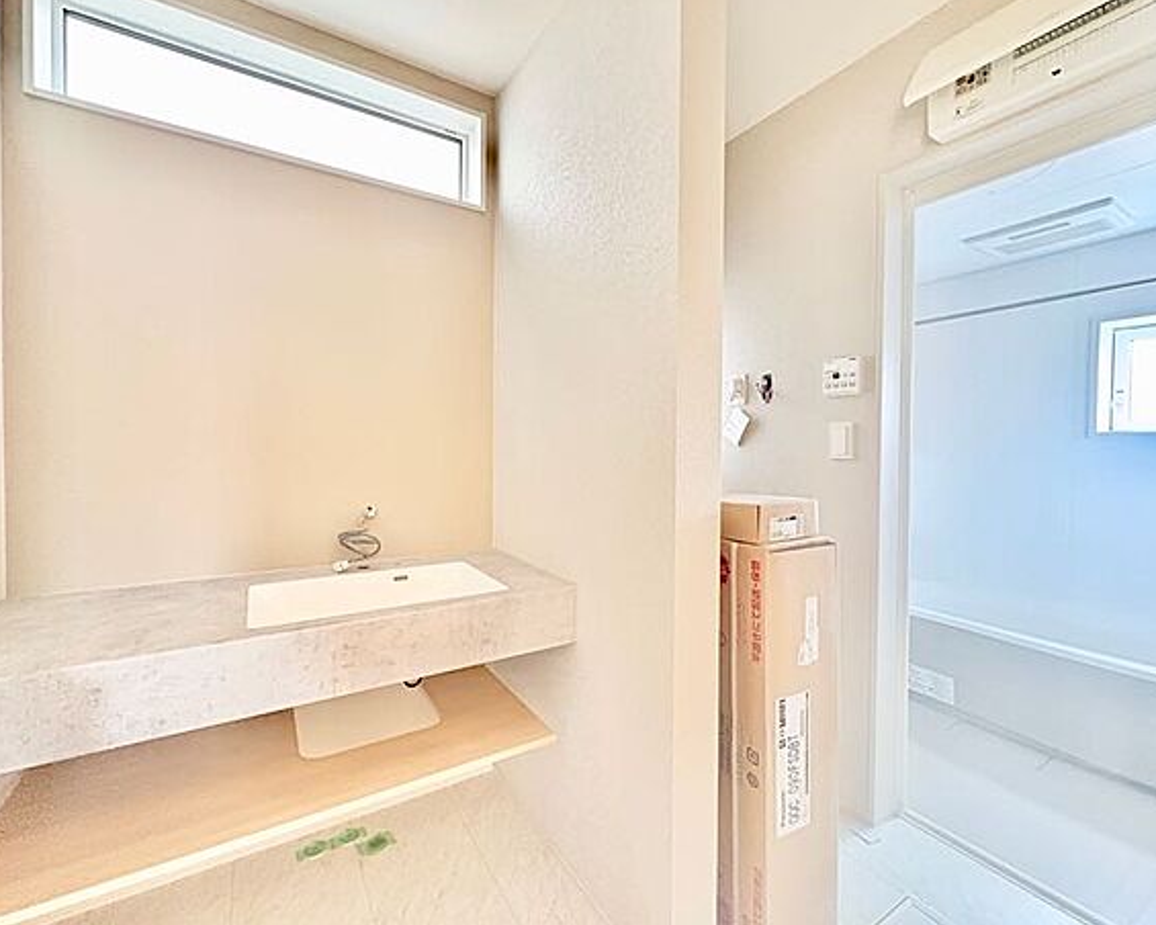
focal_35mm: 15
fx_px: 513
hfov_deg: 96.8
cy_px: 453
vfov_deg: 84.0
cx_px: 557
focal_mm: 2.22
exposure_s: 1/29
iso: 2000
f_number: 2.2
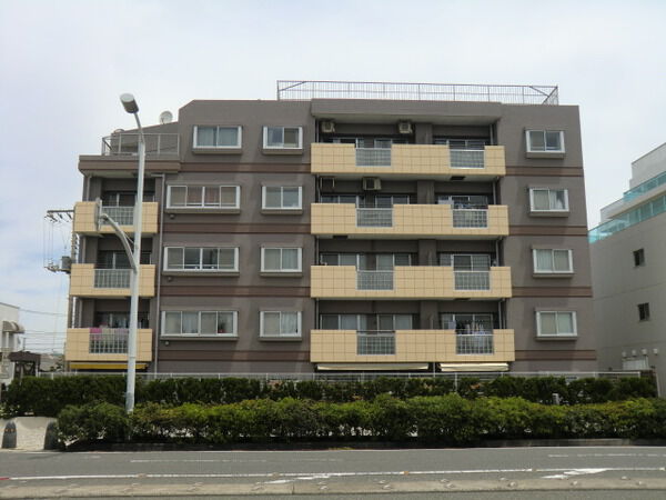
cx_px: 333
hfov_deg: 54.0
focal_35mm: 34
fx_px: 654
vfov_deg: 41.8
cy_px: 250
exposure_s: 1/200
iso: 64
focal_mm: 6.1
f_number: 8.4
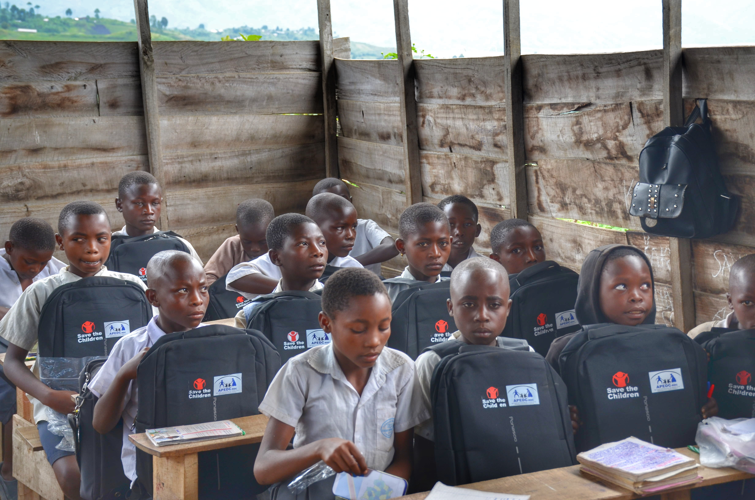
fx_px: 1319
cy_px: 250
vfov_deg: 21.5
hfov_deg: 32.0
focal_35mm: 63
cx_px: 378
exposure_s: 1/125
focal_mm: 42
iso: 250
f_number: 5.6
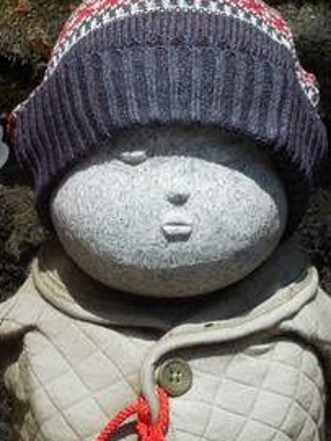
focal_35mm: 267
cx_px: 98
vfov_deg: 7.4
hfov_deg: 5.6
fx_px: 3399
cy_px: 397
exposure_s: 1/800
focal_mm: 16.8
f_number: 4.7
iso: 125
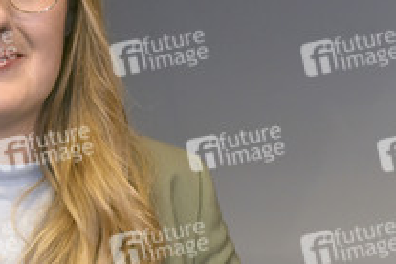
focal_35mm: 135
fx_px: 1485
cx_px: -7
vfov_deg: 10.2
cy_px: 101
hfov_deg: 14.9
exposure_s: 1/160
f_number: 5.6
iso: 1250
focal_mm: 62
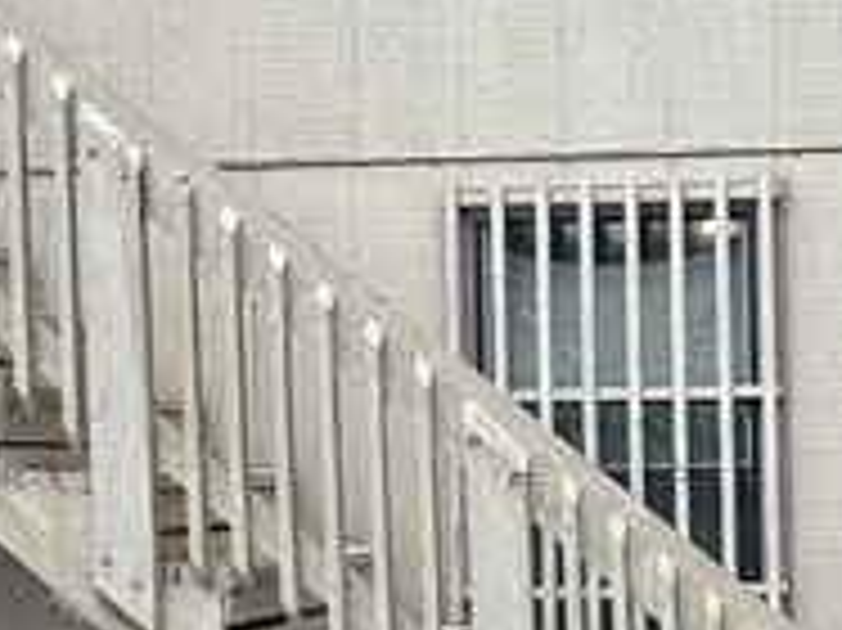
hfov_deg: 26.3
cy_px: 466
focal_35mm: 69
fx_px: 1677
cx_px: 894
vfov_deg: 21.1
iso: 40
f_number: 2.2
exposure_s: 1/191
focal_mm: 2.22
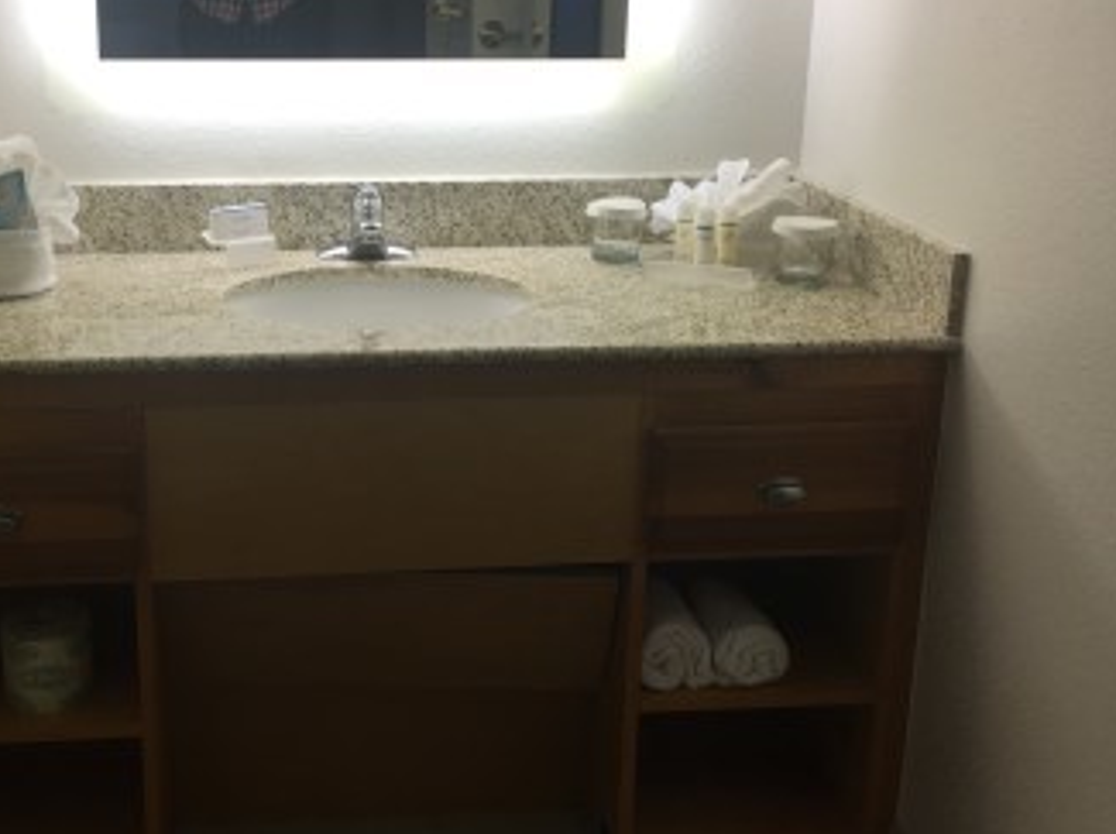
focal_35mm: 46
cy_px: 350
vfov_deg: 31.4
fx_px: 1481
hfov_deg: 40.8
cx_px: 373
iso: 25
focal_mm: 4.15
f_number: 2.2
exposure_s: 1/120
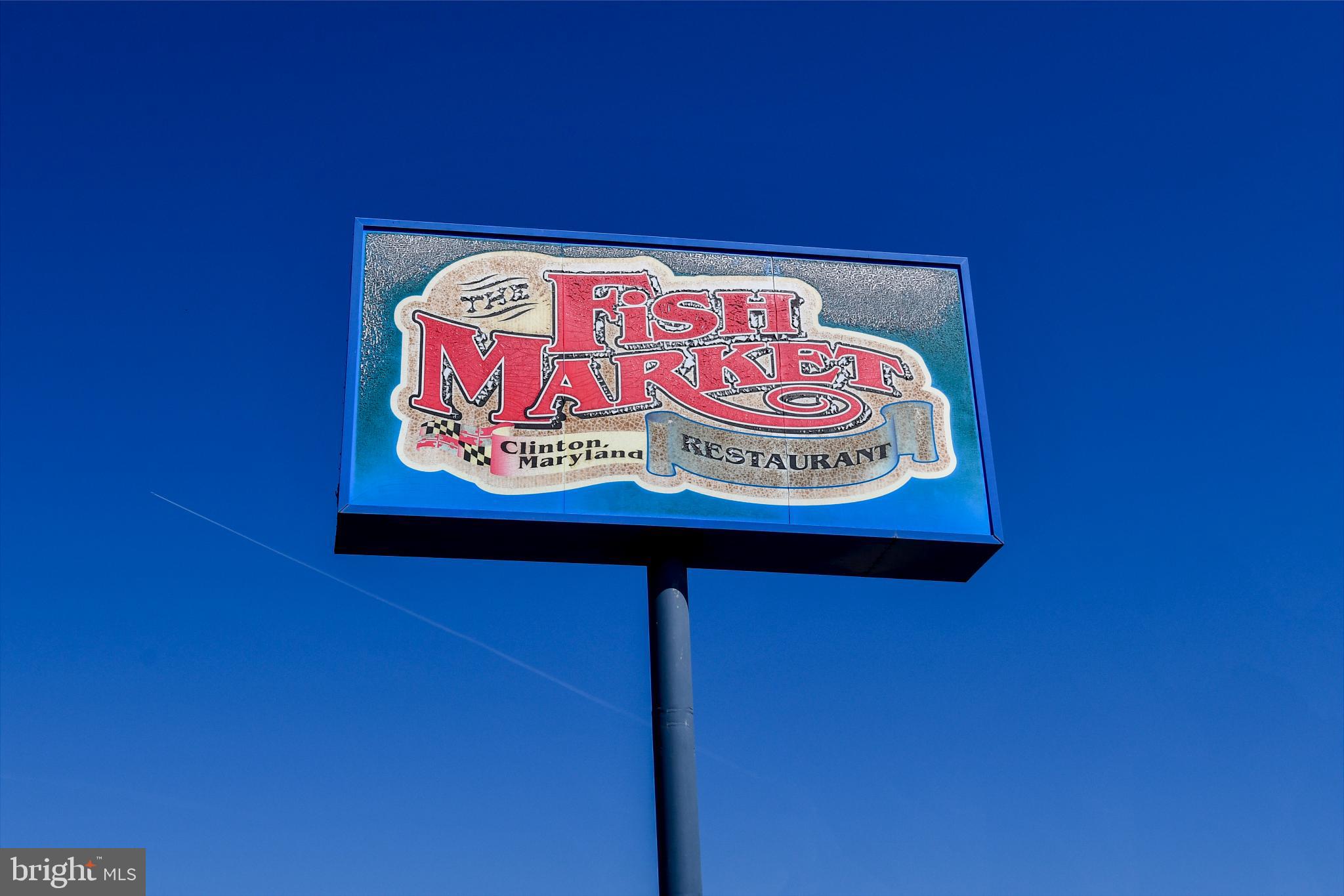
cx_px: 672
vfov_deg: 36.9
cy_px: 448
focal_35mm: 36
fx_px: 1344
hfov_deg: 53.1
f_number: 10
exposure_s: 1/400
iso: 100
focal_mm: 24
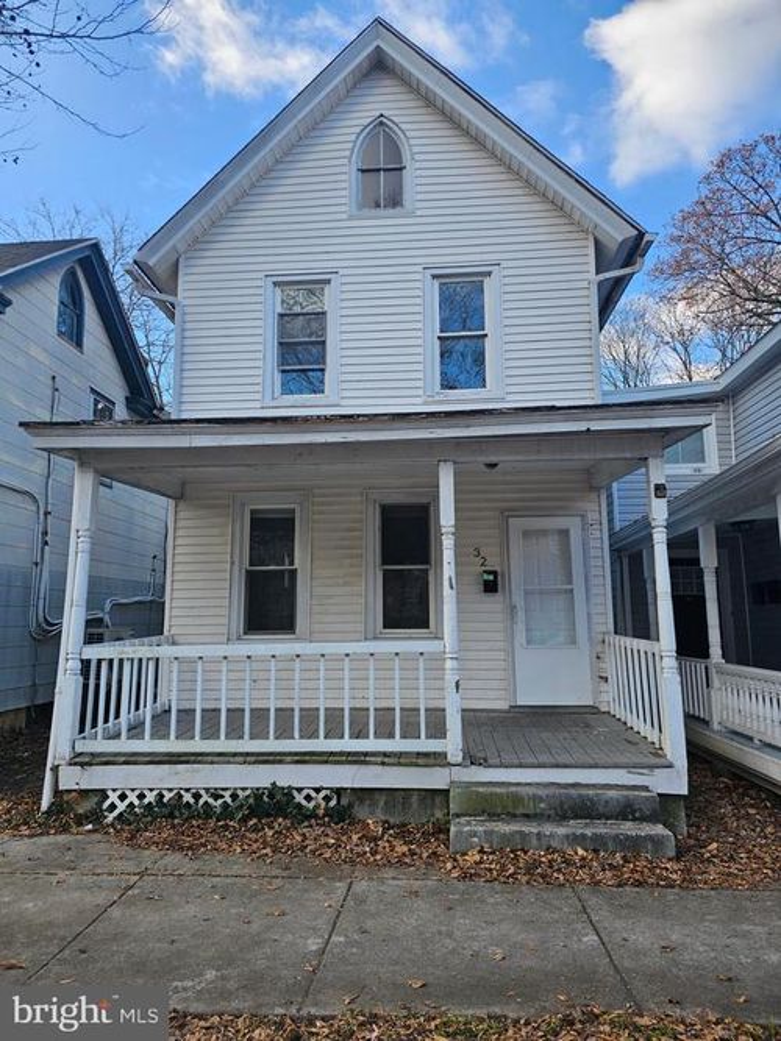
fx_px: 692
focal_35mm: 23
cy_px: 520
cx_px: 390
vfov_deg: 73.9
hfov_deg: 58.9
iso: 10
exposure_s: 1/197
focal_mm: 6.3
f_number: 1.7
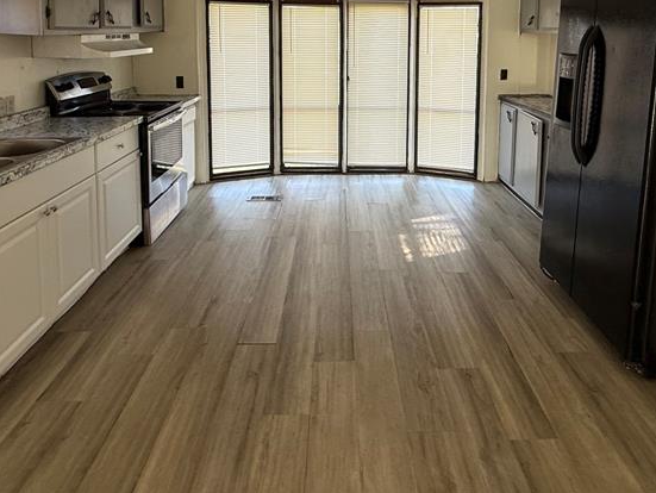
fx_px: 493
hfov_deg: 67.1
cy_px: 76
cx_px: 360
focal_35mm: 26
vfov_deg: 49.0
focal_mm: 2.22
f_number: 2.2
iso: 125
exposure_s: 1/99
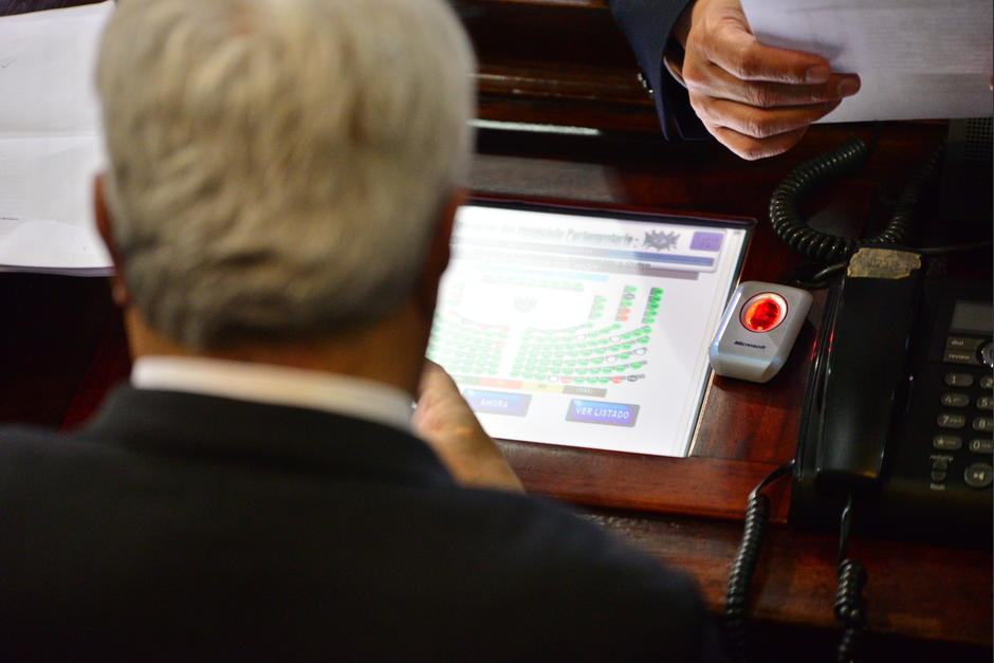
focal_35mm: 200
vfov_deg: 6.9
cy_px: 332
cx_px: 497
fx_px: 5523
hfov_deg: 10.3
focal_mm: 200
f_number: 2.8
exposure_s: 1/100
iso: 3200
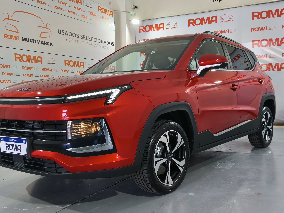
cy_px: 109
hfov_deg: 48.8
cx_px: 167
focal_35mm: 38
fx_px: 312
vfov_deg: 37.7
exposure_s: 1/99.8
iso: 400
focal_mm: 5.35
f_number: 1.7
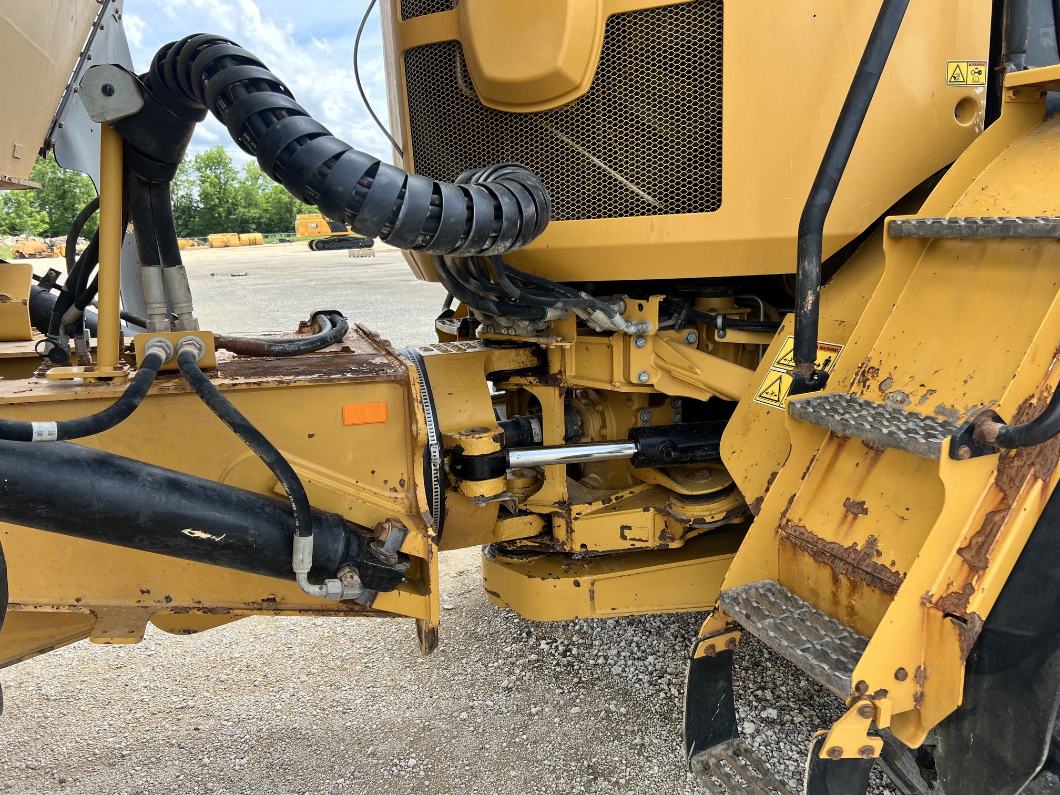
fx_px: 796
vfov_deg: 53.1
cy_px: 398
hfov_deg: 67.3
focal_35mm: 26
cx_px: 530
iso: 50
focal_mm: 5.7
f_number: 1.5
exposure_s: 1/932
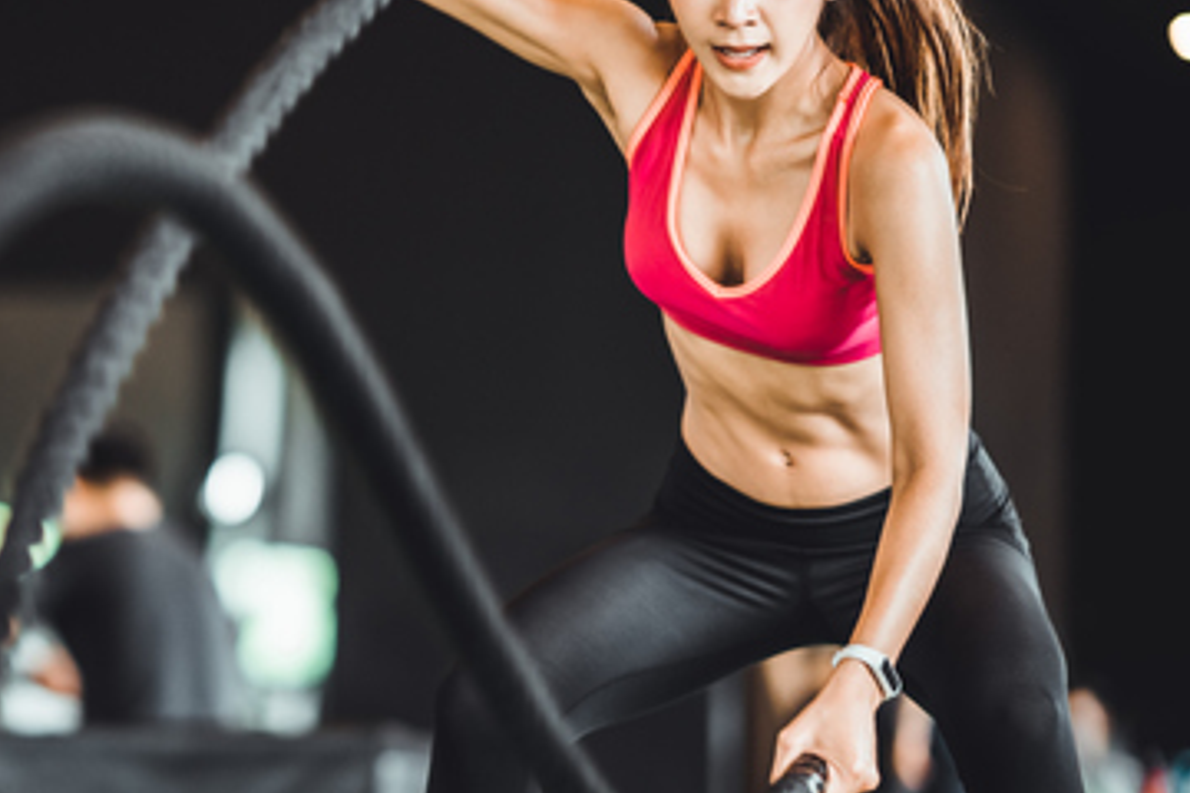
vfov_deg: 8.0
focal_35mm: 171
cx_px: 175
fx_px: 5652
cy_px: 401
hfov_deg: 12.0
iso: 400
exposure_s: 1/200
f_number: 1.4
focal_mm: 85
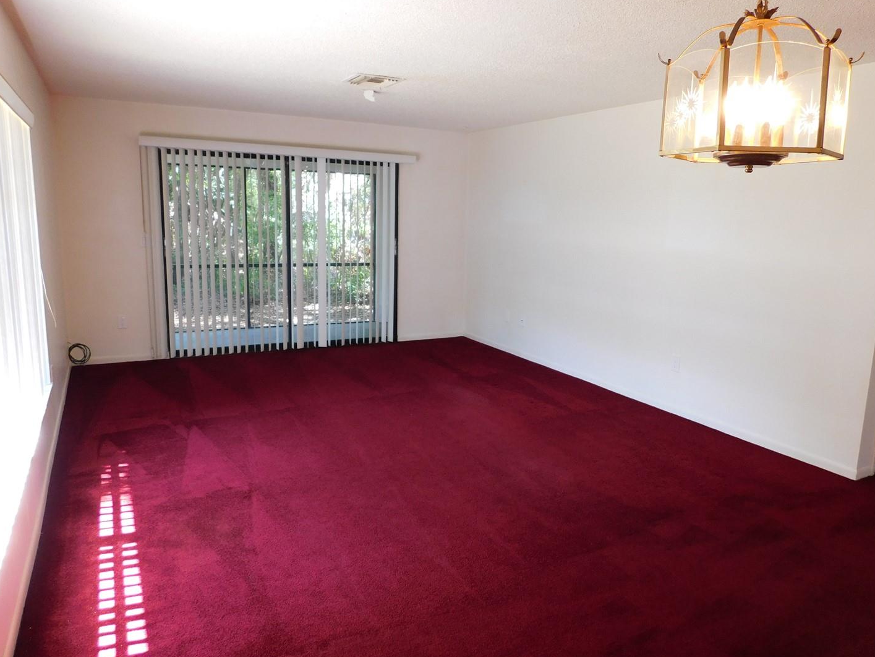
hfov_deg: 67.2
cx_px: 478
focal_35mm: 26
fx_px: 657
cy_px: 333
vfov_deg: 53.1
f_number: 3
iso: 160
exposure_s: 1/30
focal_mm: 4
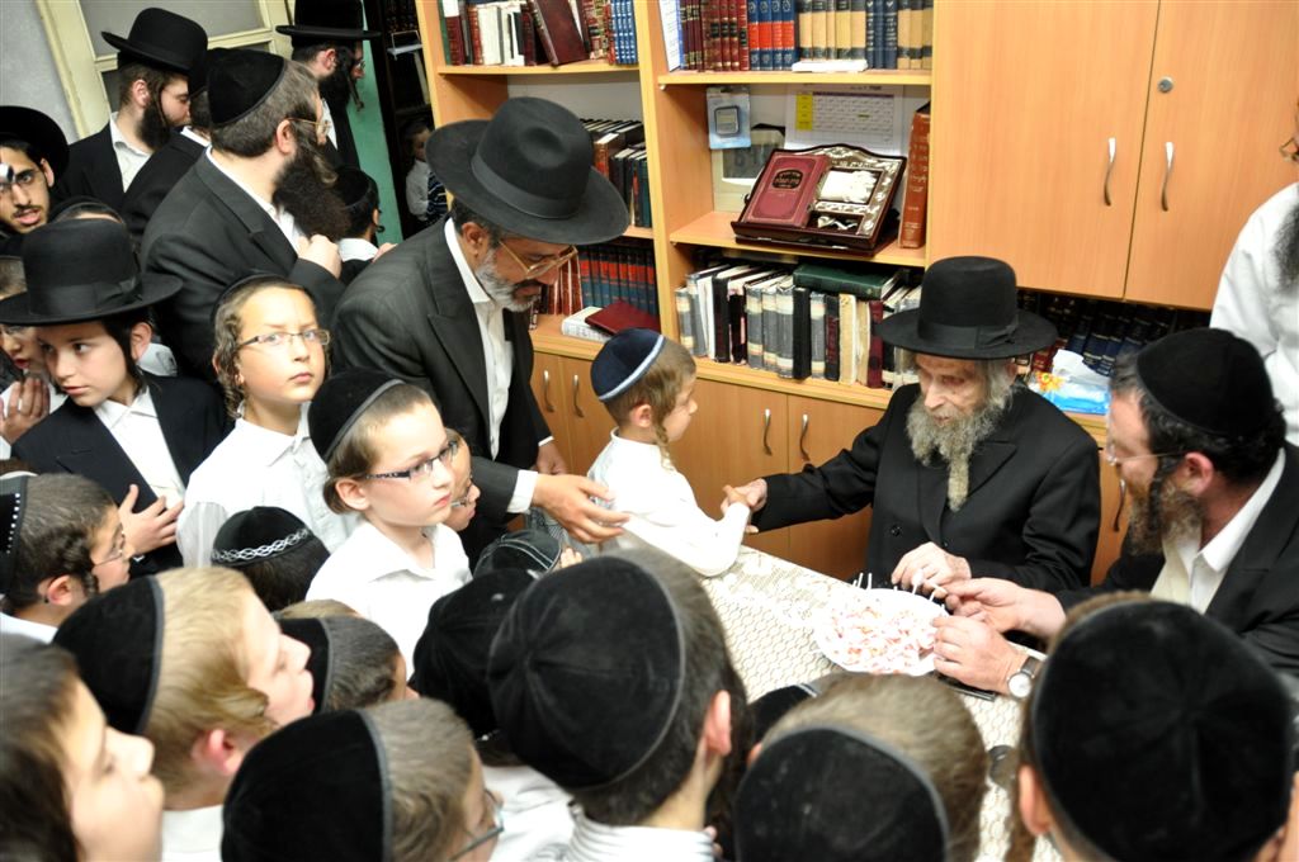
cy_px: 431
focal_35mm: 27
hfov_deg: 67.4
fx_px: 973
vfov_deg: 47.8
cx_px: 650
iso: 800
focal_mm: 18
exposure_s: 1/60
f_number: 4
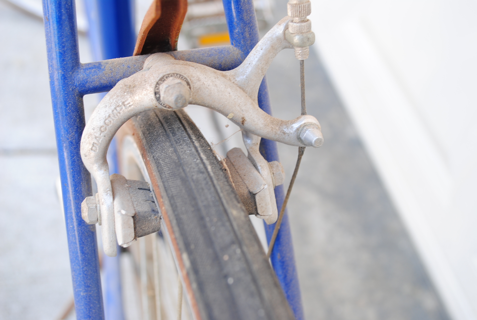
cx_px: 238
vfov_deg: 26.6
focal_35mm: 51
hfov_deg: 38.8
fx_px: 677
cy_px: 160
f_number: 5
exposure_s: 1/25
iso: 100
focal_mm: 34
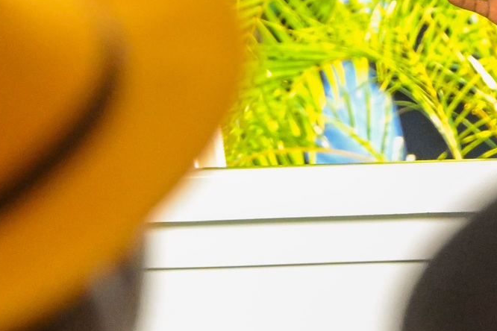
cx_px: 754
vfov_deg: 0.9
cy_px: 279
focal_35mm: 1488
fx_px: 20541
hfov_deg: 1.4
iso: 3600
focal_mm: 240
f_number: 8
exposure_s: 1/250
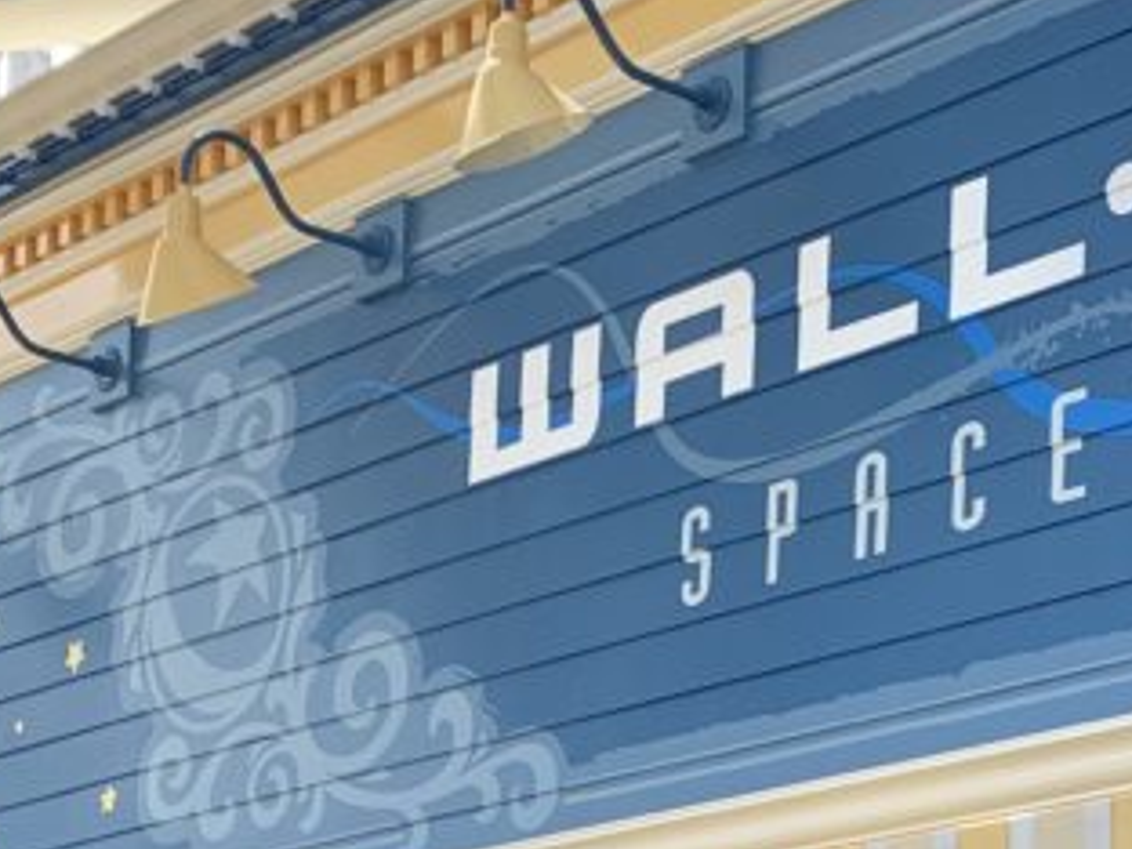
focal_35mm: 100
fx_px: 3270
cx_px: 733
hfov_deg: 19.6
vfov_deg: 14.1
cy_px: 1132
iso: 25
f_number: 1.8
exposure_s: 1/520
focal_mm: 4.25
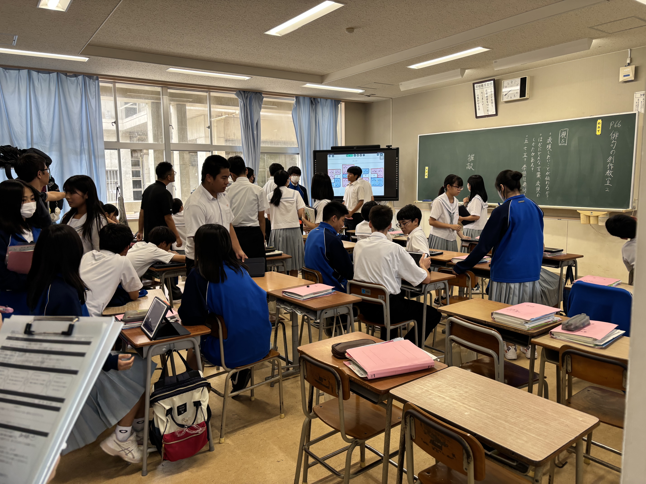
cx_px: 323
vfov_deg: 53.1
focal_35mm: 26
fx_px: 485
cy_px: 242
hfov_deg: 67.3
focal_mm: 5.96
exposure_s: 1/121
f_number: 1.6
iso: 80
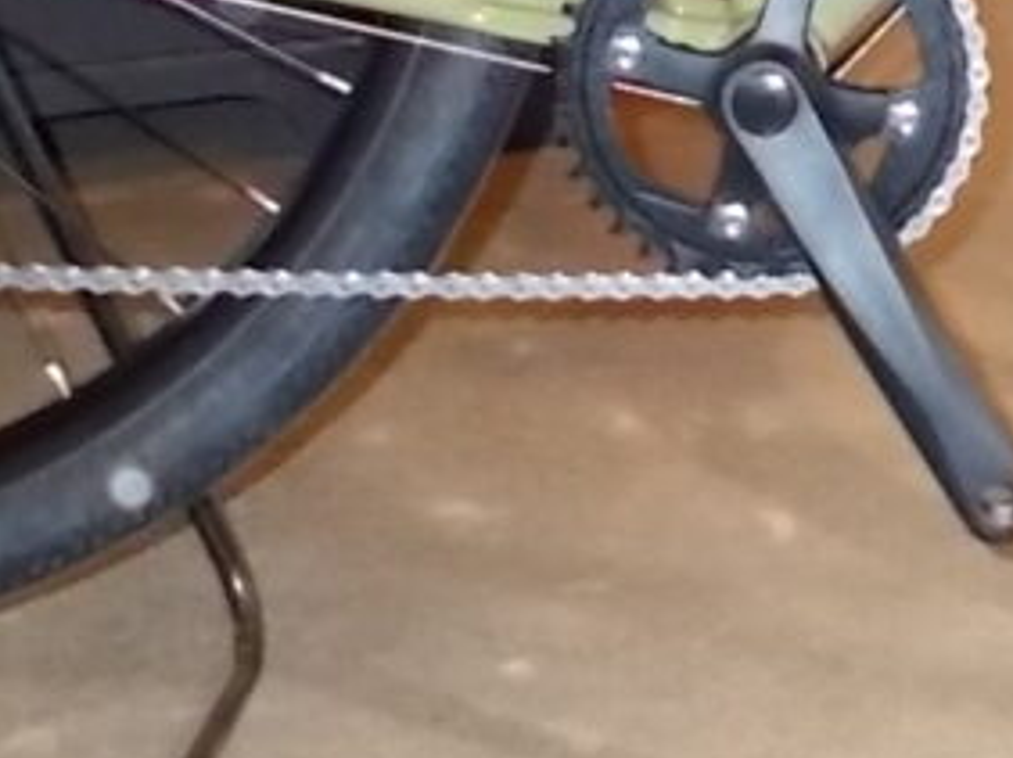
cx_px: 1078
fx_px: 3012
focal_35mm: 103
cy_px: -447
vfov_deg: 13.4
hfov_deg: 18.5
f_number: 3.2
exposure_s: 1/25
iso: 360
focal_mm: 4.6
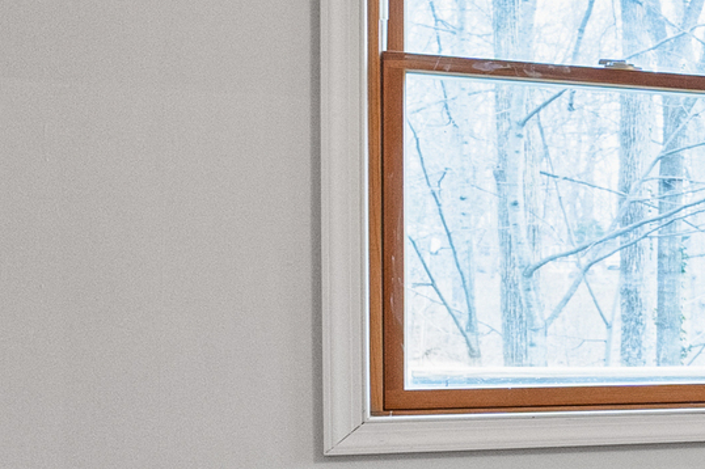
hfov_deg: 15.5
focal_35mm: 80
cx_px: 1635
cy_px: 312
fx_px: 1566
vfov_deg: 17.0
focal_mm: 14
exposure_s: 1/15
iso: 320
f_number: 6.3
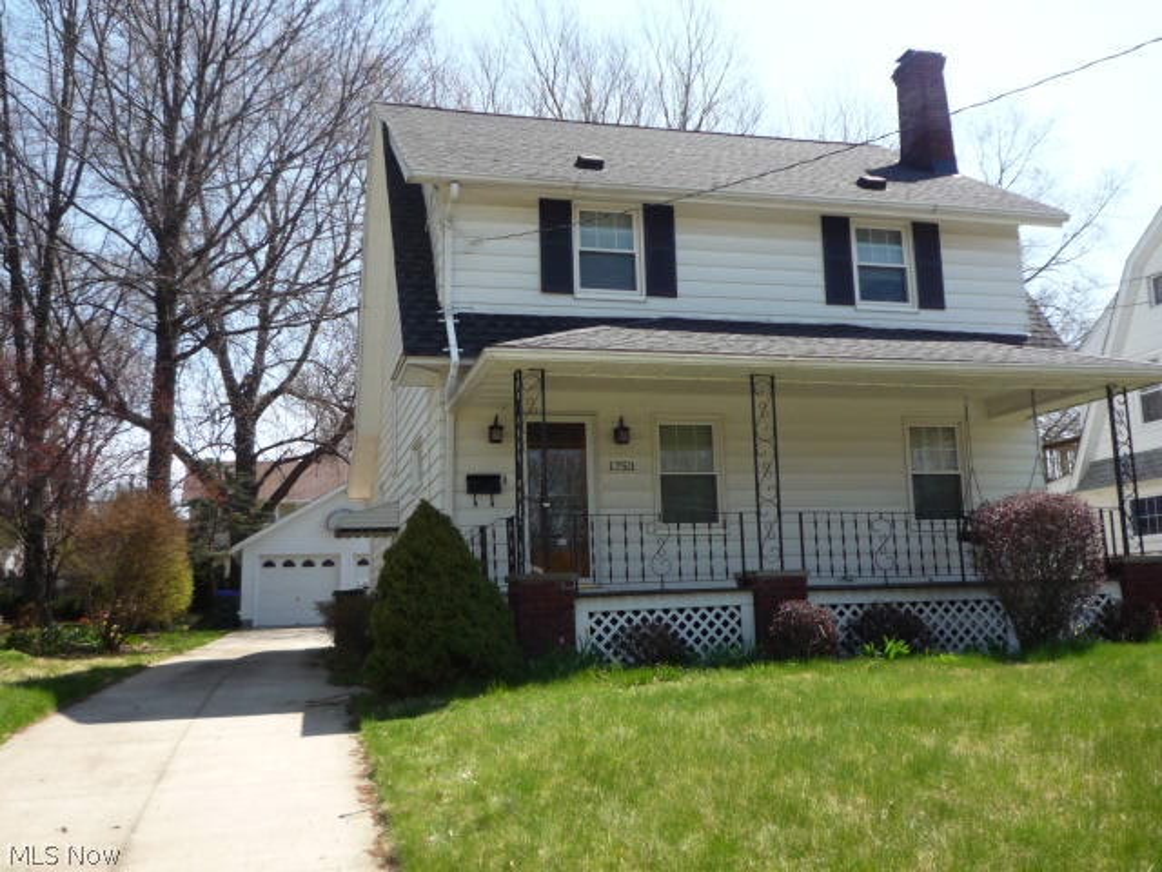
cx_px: 581
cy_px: 436
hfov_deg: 55.4
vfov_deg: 42.9
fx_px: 1108
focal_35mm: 33
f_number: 3.2
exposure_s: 1/500
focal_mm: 4.4
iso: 100
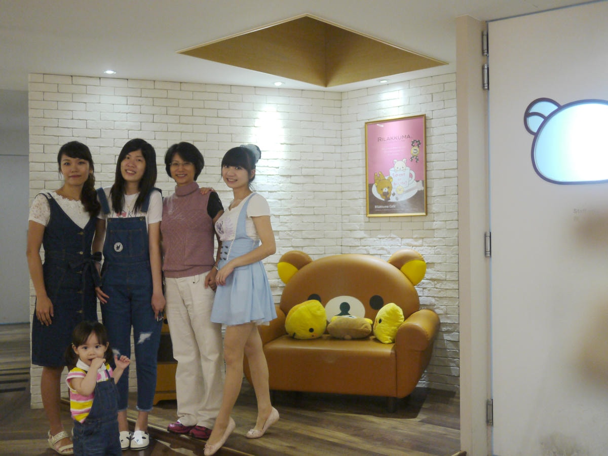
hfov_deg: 46.8
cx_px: 304
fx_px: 703
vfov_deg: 36.0
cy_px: 228
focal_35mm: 40
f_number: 1.7
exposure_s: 1/60
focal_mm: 20
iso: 500
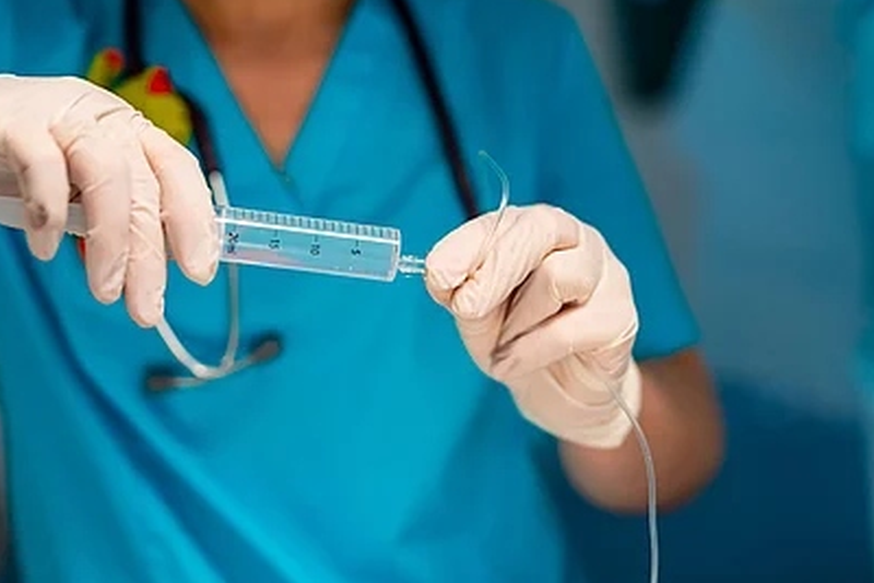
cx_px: 391
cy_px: 269
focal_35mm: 60
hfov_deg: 33.4
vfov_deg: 22.6
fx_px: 1457
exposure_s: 1/200
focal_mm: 50
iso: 800
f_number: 2
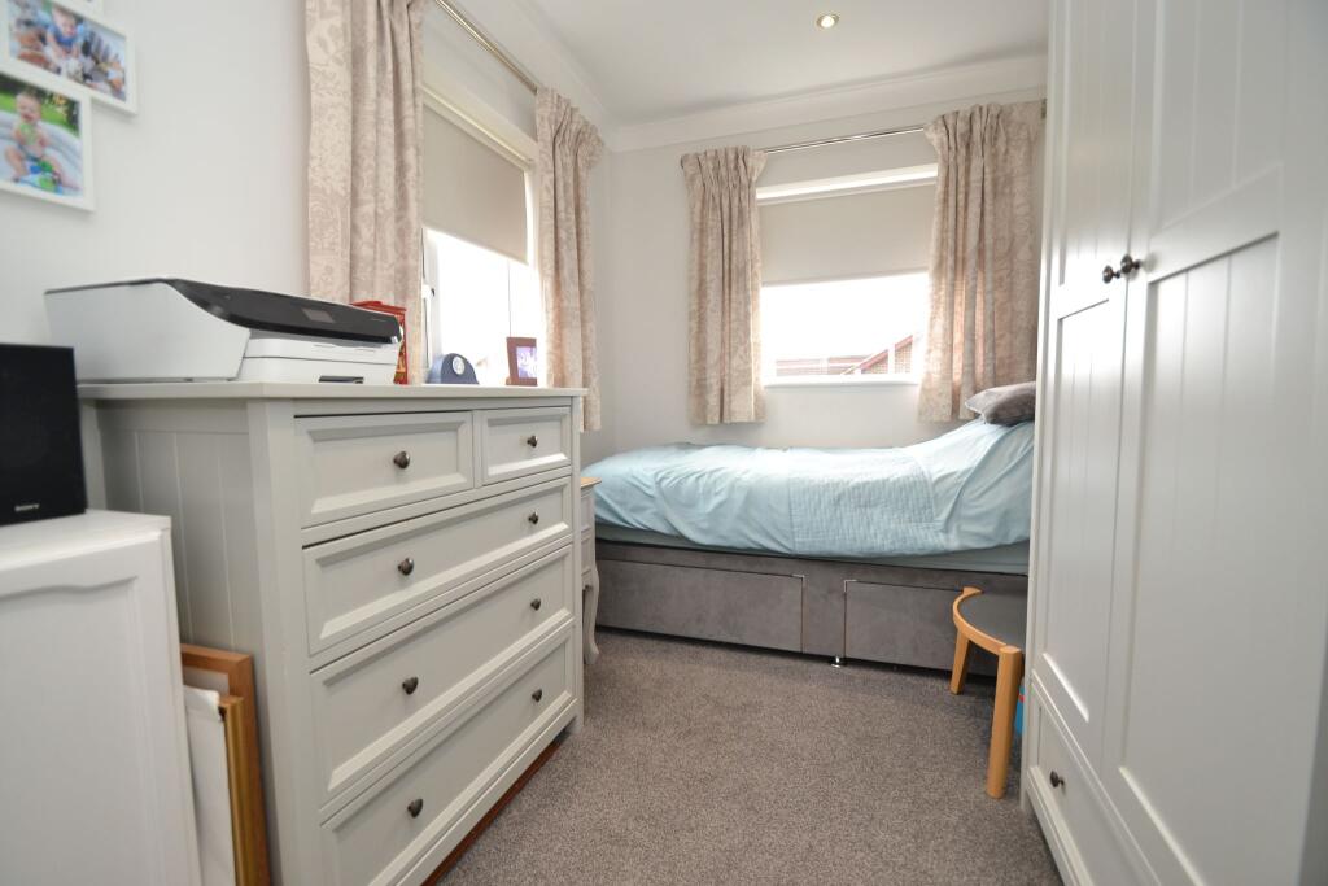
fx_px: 553
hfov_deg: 100.4
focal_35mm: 15
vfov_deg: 77.3
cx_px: 664
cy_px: 443
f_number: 3.5
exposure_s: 1/60
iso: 400
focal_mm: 10
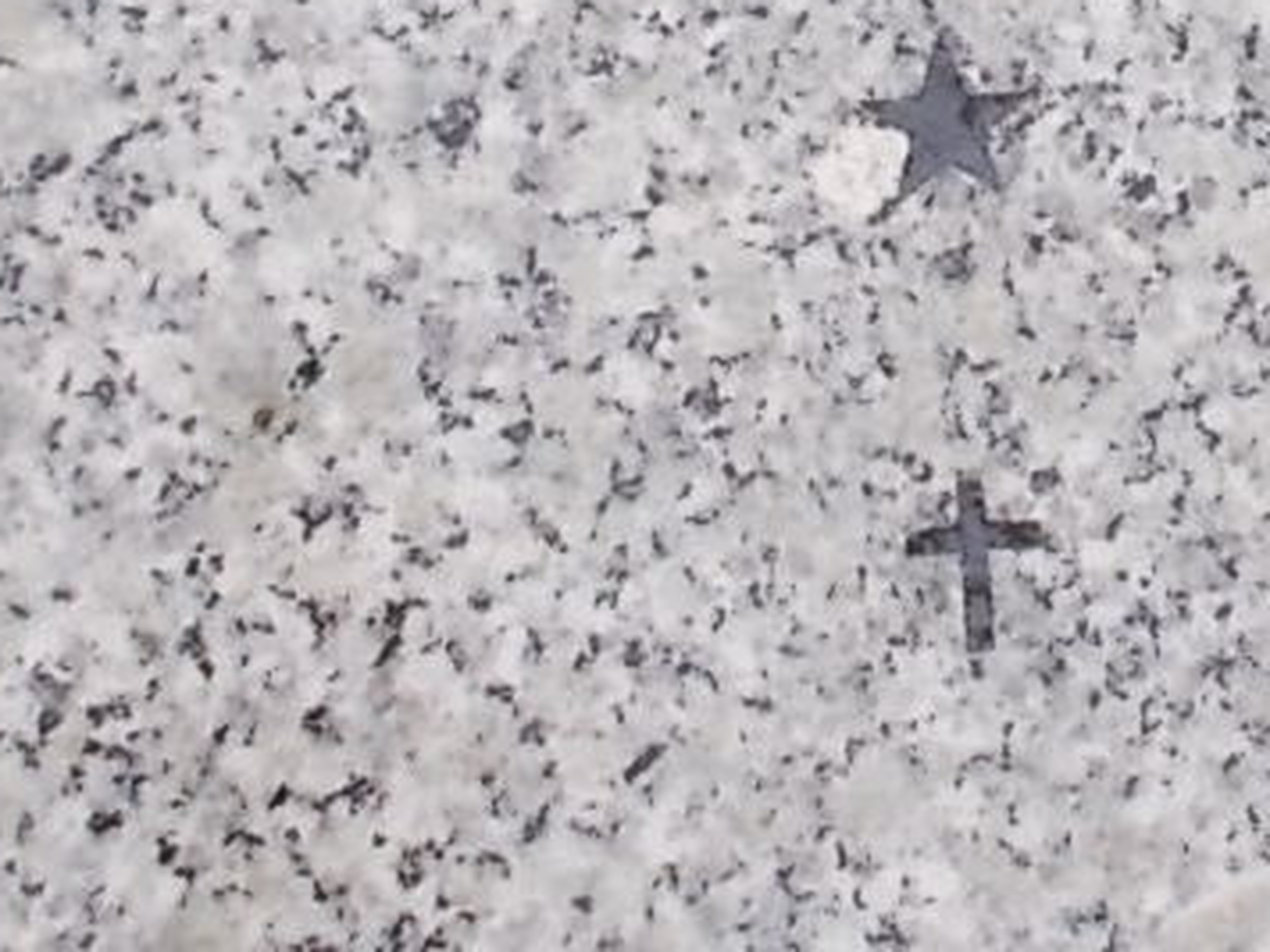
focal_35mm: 117
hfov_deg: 16.4
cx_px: 1338
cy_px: -217
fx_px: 4293
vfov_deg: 12.3
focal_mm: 4.6
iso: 80
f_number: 3.2
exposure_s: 1/400
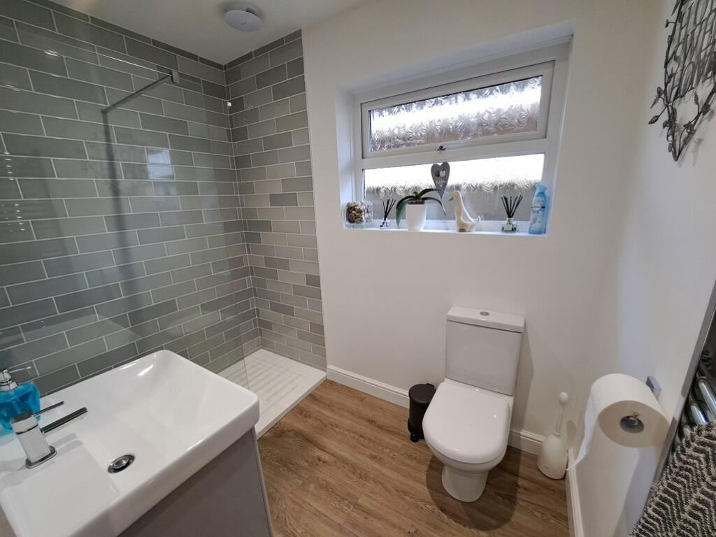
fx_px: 269
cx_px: 358
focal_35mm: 13
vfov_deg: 89.9
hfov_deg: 106.2
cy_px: 268
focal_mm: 1.74
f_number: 2.2
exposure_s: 1/50
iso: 160
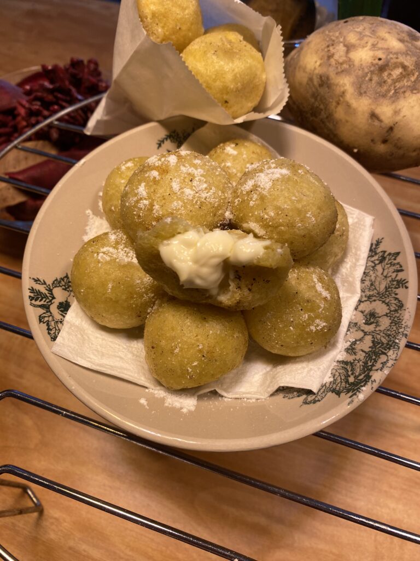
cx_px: 210
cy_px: 280
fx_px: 404
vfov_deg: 69.4
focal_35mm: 25
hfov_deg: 54.9
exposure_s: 1/100
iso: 50
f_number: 1.8
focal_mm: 4.25
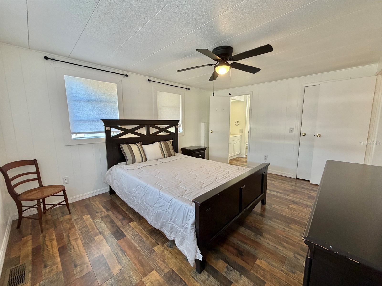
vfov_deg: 85.7
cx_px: 191
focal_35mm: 14
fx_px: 154
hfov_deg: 102.1
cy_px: 143
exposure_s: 1/60
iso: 200
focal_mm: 2.22
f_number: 2.2
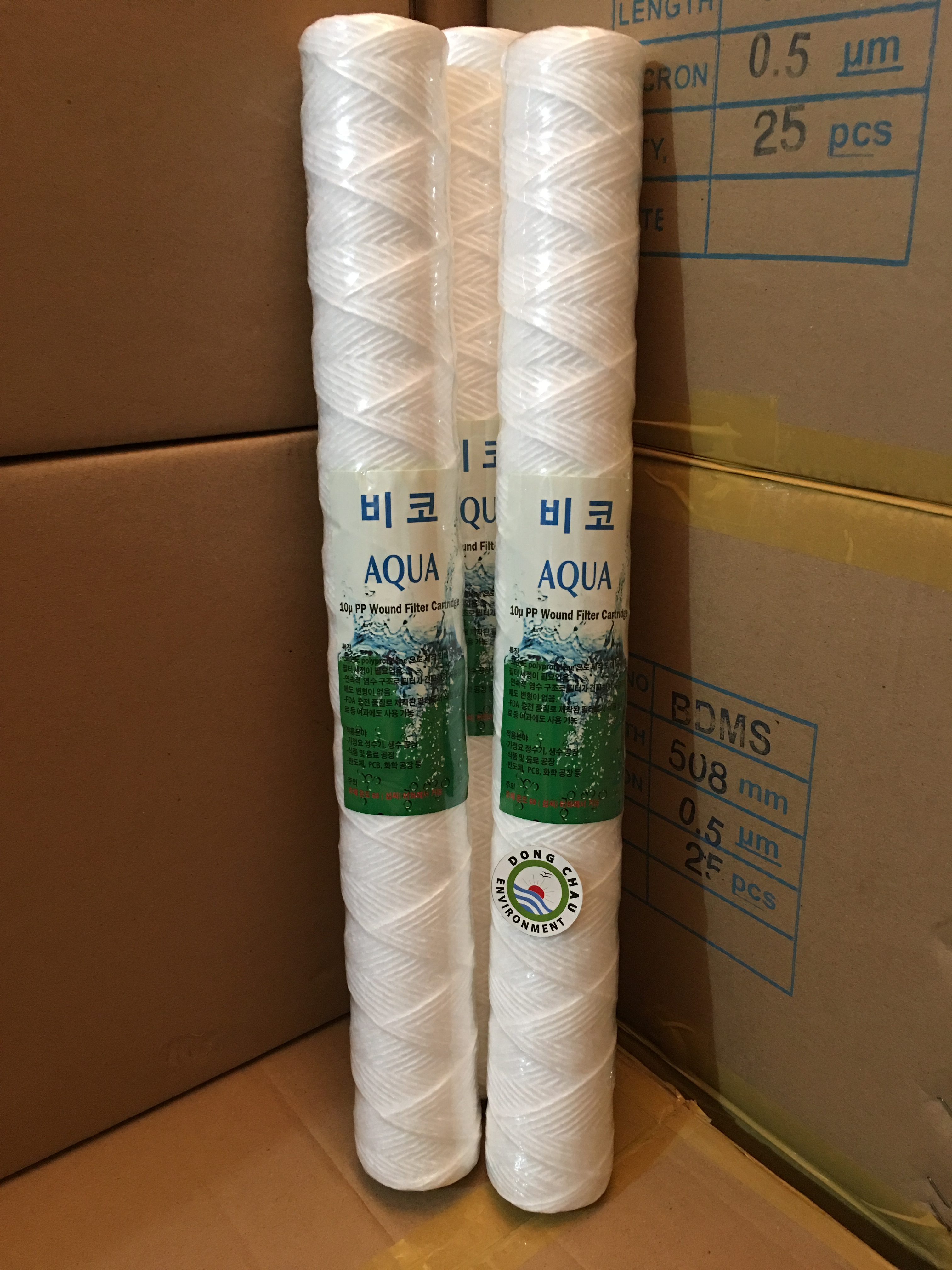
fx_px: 1063
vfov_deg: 61.7
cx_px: 476
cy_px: 635
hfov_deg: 48.2
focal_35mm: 29
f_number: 2.2
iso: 100
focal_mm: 4.15
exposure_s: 1/10
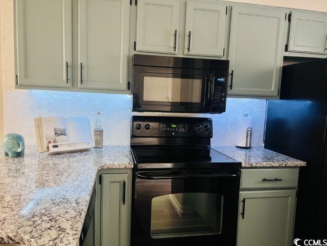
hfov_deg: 67.3
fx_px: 246
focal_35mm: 26
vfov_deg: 53.1
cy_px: 123
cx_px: 164
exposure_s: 1/40
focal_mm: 5.7
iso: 500
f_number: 1.5
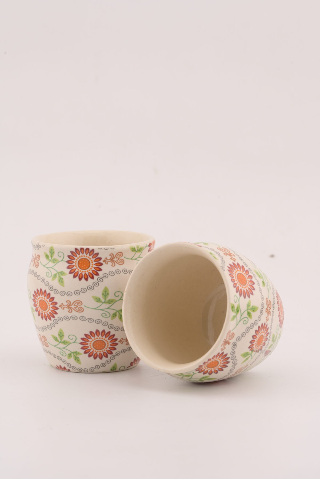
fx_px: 1667
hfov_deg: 11.0
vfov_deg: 16.4
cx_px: 160
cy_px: 240
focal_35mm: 125
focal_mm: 125
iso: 200
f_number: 14
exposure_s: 1/125
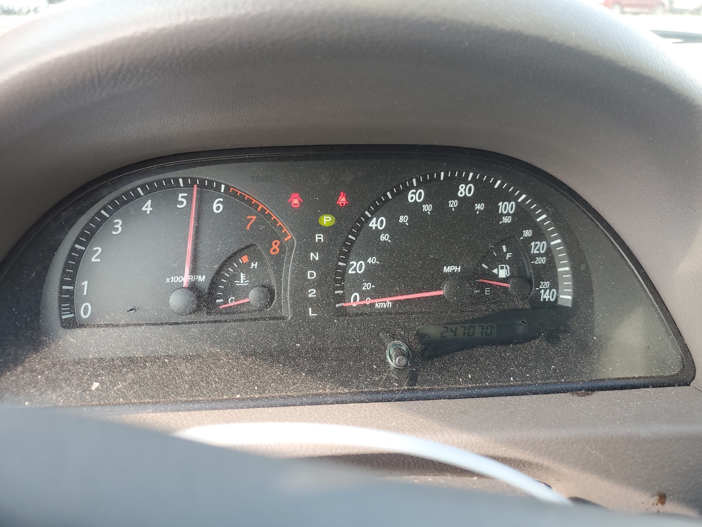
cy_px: 264
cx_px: 351
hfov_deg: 67.3
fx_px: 527
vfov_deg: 53.1
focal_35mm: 26
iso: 51
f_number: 1.5
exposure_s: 1/120
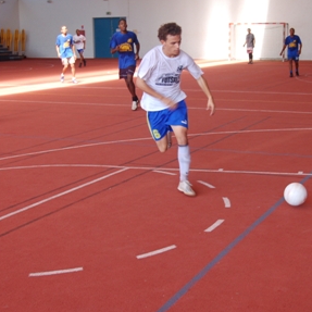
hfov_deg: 27.8
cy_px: 158
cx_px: 184
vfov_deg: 27.9
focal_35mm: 62
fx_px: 629
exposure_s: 1/125
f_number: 5.6
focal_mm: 31
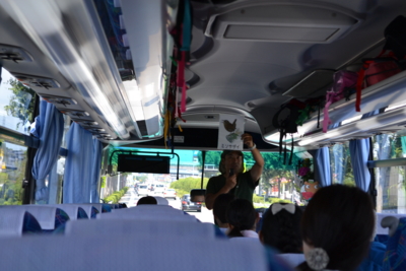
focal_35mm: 82
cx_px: 203
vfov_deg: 16.6
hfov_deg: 24.6
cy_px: 136
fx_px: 931
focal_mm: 55
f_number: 5.6
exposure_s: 1/125
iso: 220
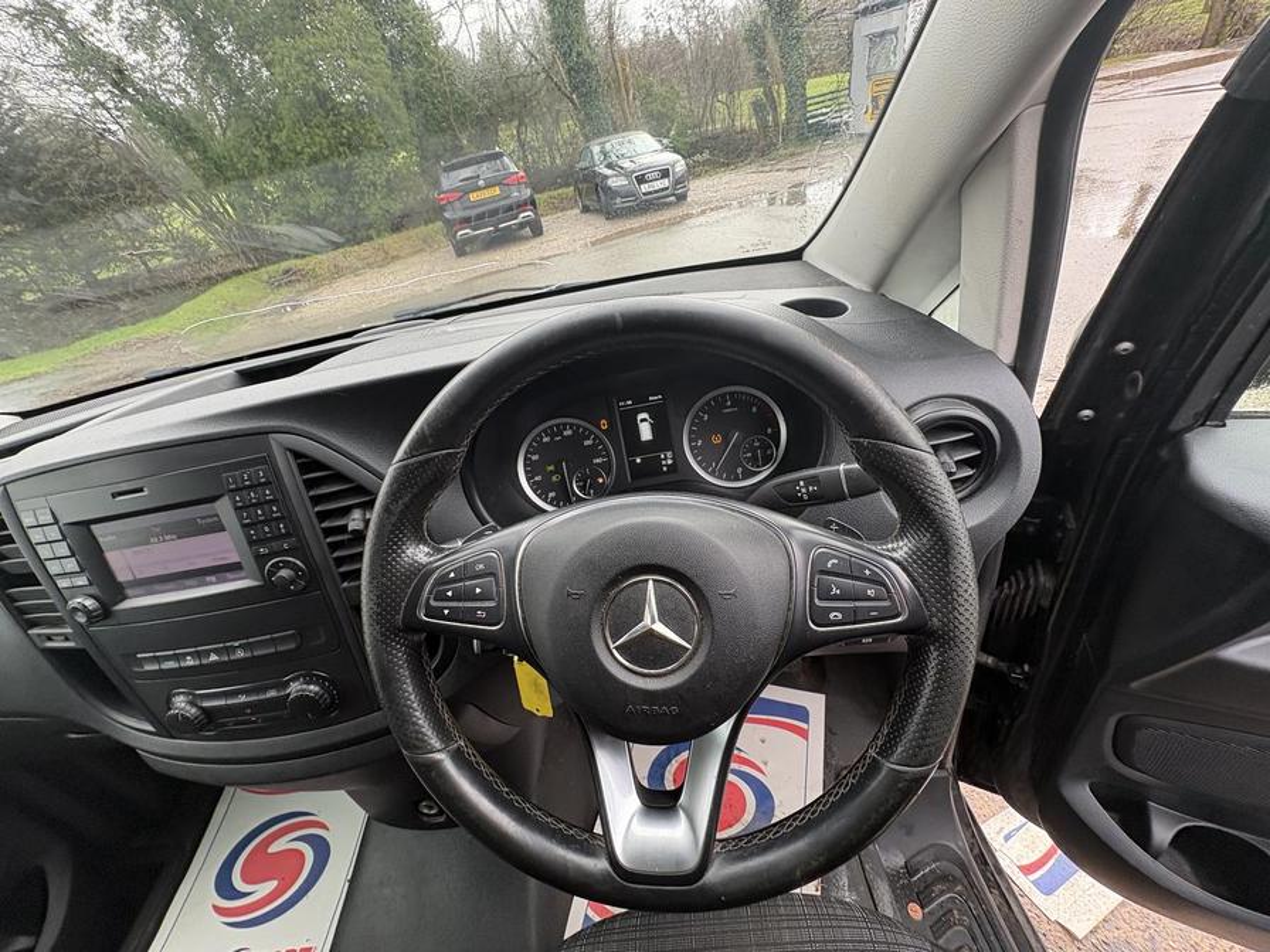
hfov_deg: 102.1
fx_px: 514
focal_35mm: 14
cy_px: 476
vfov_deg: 85.7
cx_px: 635
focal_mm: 2.22
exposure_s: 1/150
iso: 100
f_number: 2.2
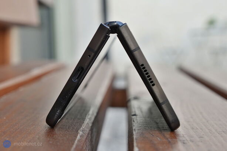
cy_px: 76
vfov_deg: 35.0
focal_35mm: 38
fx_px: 240
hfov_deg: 50.7
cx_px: 114
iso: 500
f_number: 6.3
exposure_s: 1/250
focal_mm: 38
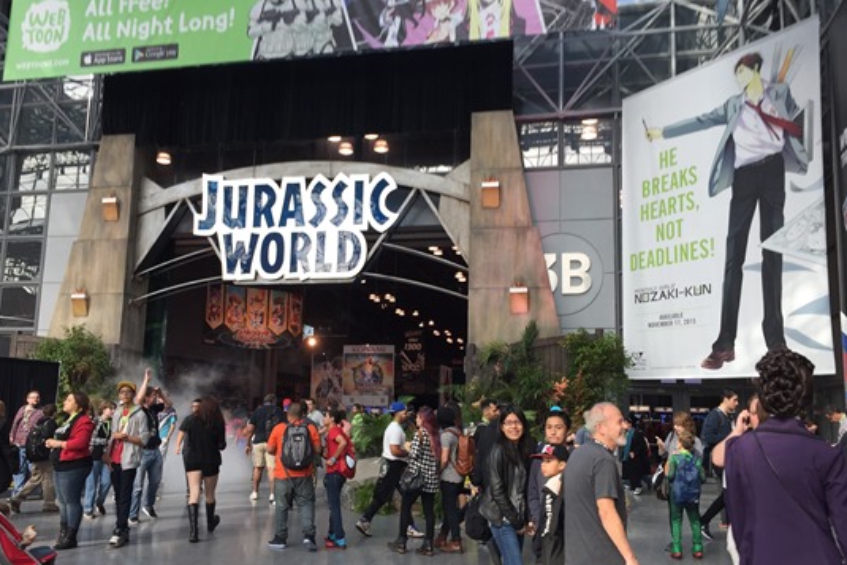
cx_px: 420
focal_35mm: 31
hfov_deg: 60.3
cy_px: 300
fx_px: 730
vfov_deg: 42.3
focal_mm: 4.15
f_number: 2.2
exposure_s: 1/120
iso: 32
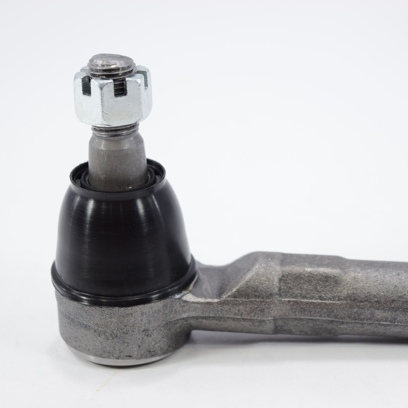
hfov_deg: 16.4
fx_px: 1409
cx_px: 265
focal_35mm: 106
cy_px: 204
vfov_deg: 16.5
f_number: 5.6
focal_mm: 55
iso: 640
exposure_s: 1/125
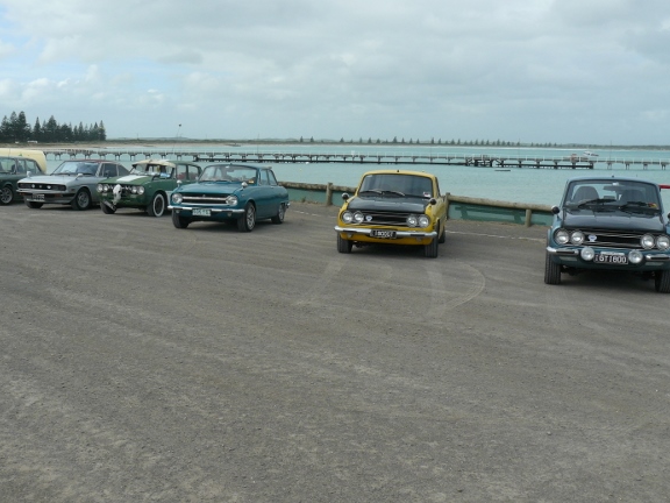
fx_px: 774
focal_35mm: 40
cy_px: 242
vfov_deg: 36.0
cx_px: 312
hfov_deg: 46.8
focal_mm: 6
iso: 100
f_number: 5.6
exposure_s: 1/320
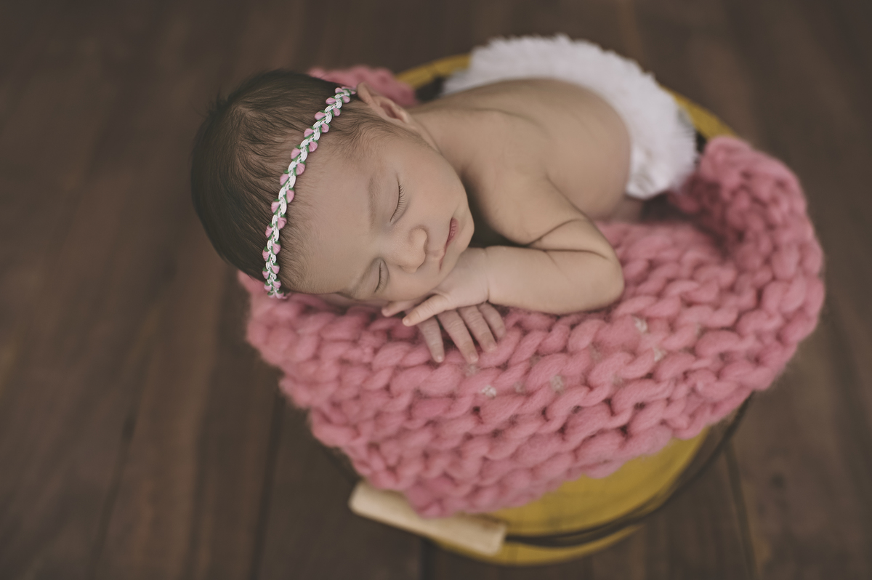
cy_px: 290
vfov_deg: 37.8
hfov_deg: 54.5
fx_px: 847
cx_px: 436
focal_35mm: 35
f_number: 2.8
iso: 200
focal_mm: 35
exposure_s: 1/250
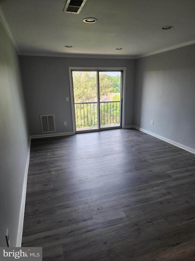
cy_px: 130
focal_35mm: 23
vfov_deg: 73.9
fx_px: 173
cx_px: 98
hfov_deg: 58.9
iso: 80
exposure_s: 1/180
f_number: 1.8
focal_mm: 6.4
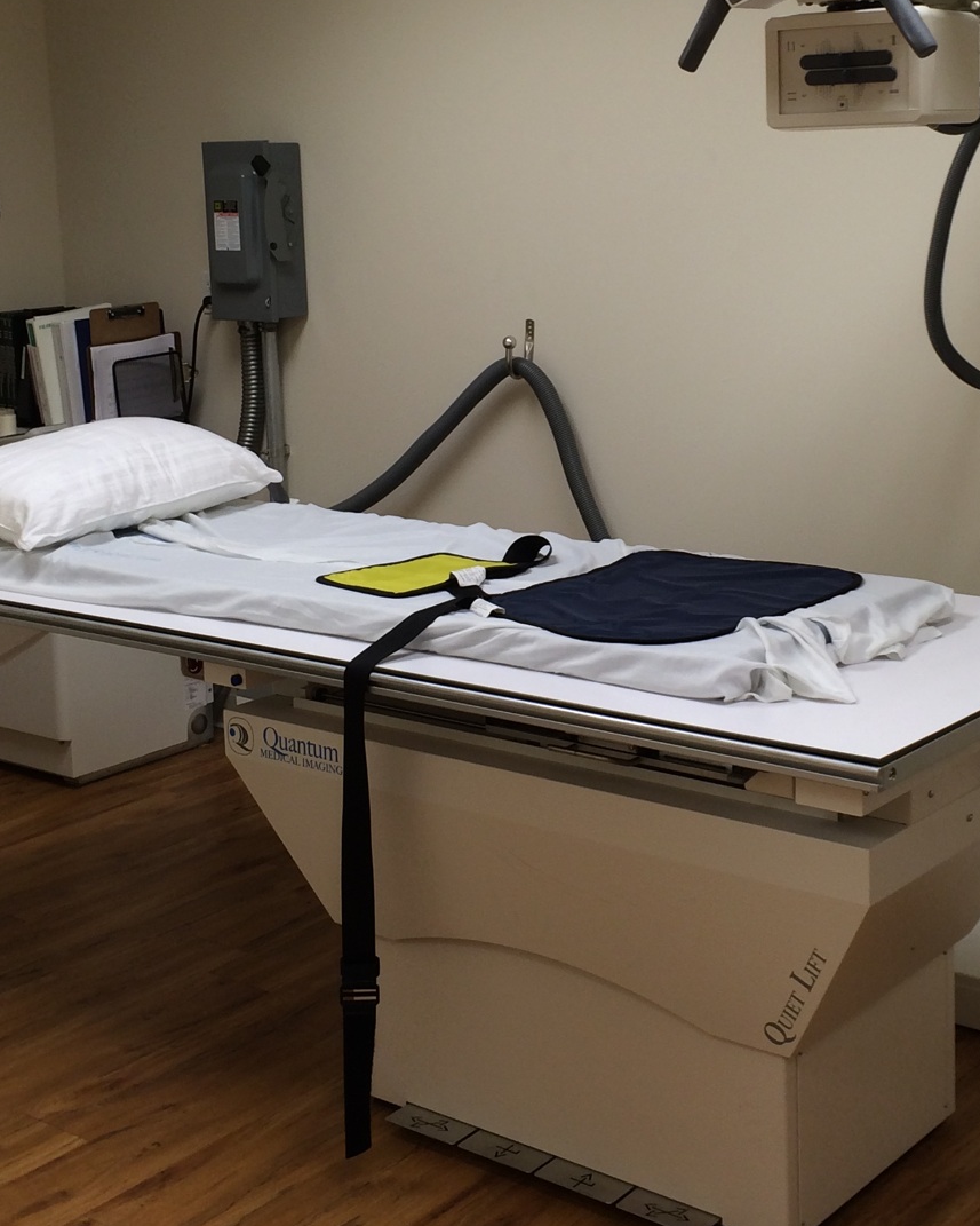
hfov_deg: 27.1
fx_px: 2030
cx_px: 604
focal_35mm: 56
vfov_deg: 33.4
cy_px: 461
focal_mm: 4.12
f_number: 2.2
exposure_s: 1/30
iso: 50
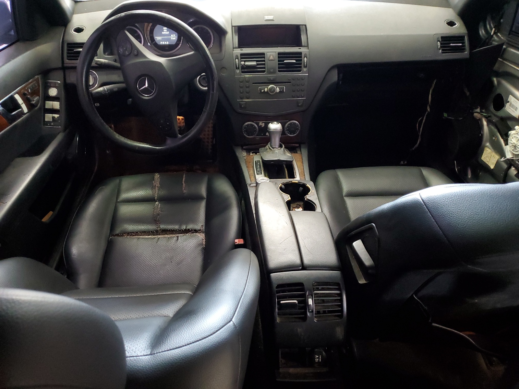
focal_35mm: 26
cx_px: 260
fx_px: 390
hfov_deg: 67.3
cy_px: 194
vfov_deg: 53.1
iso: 328
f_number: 1.5
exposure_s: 1/24
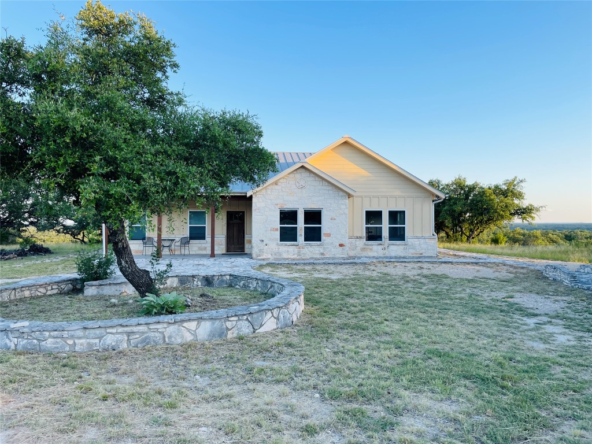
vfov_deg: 53.1
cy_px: 222
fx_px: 445
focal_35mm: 26
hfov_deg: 67.3
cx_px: 296
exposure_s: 1/600
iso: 32
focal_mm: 4.2
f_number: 1.6
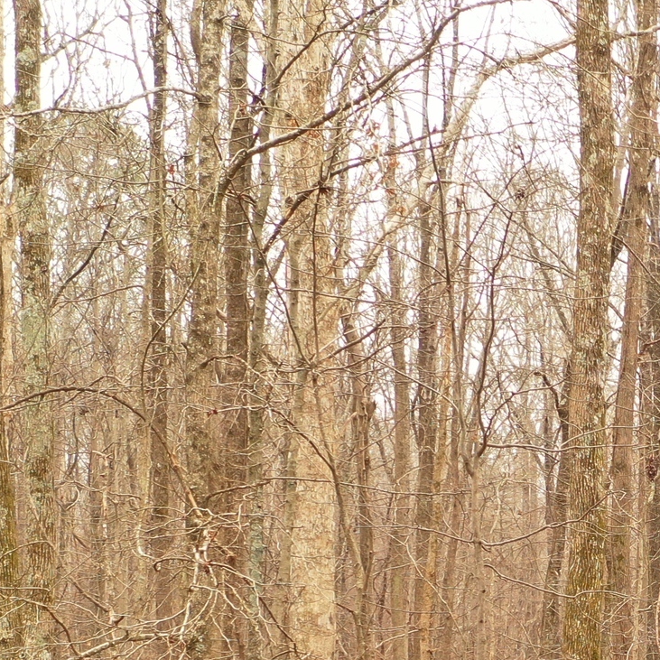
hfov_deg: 16.1
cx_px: 960
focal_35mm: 100
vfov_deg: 16.9
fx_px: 2157
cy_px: 708
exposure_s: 1/80
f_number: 3.5
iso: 100
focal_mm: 10.26
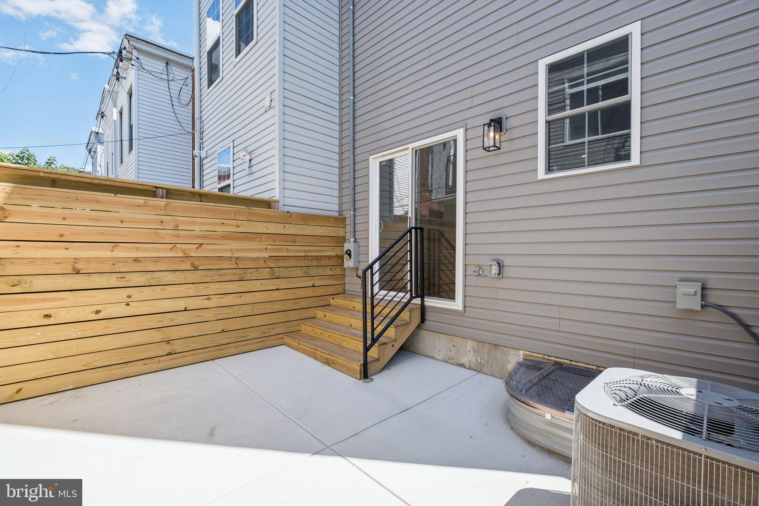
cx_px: 380
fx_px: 316
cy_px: 253
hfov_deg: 100.4
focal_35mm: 15
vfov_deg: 77.3
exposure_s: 1/200
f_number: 8
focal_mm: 10
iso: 250
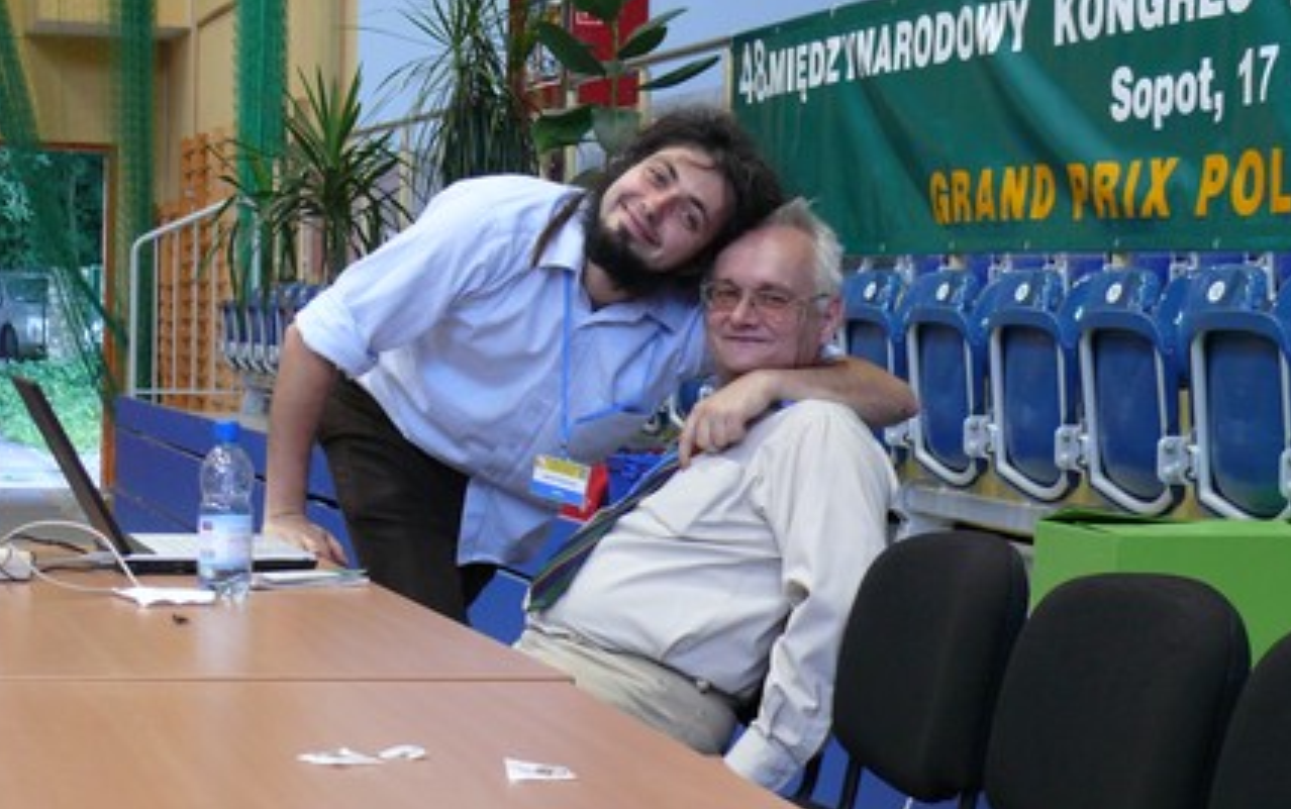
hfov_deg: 23.8
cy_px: 459
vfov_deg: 15.0
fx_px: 3063
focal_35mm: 87
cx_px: 746
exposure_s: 1/15
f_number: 3.2
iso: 200
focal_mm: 11.8
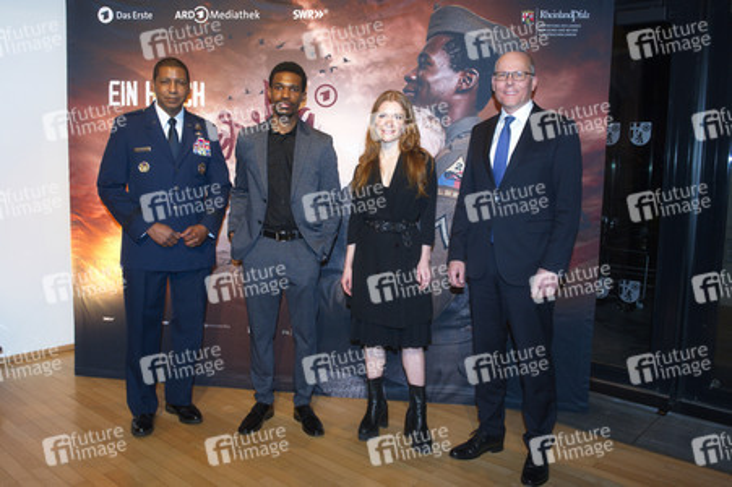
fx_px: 549
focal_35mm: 27
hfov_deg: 67.4
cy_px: 244
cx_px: 366
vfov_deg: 47.9
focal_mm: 27
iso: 1600
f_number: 6.3
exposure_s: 1/160
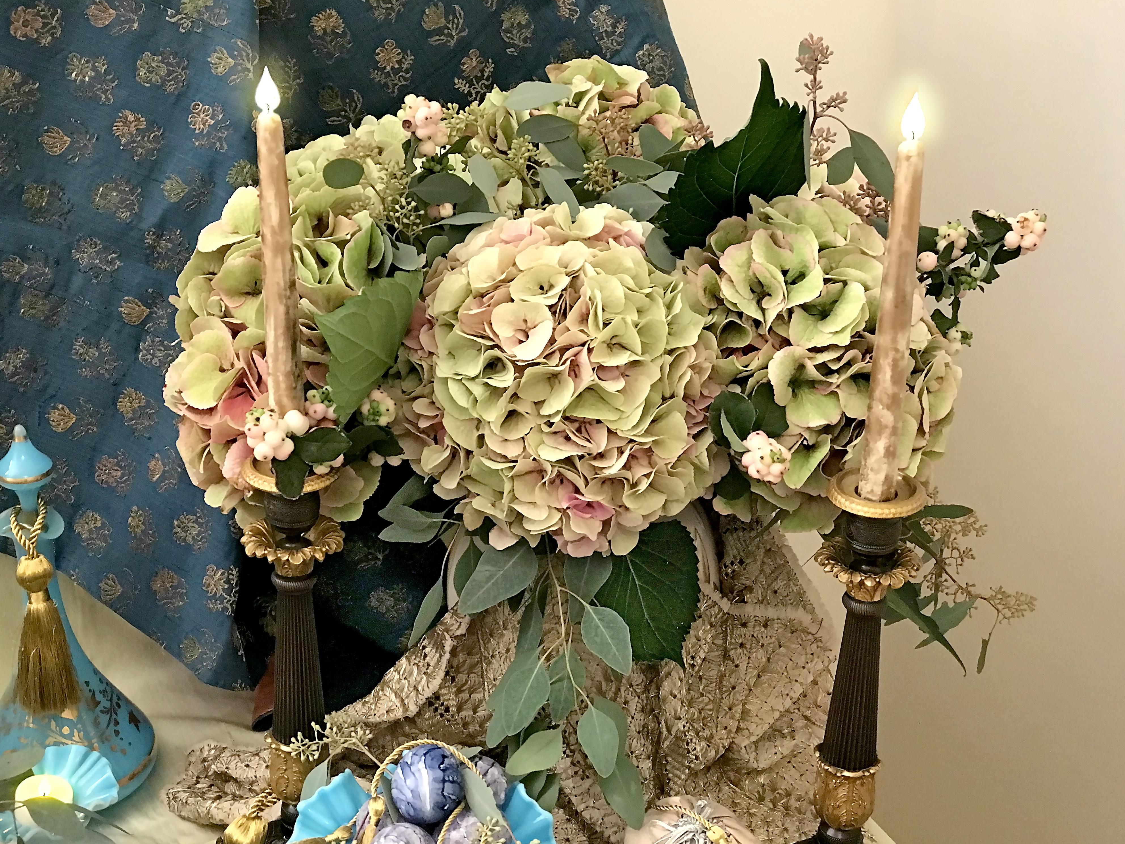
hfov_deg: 33.2
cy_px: 419
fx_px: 1885
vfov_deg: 25.2
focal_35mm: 58
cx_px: 568
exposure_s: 1/50
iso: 640
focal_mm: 6.6
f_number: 2.8
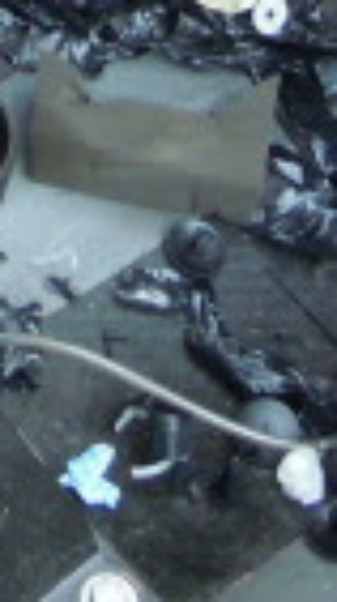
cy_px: -662
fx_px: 2757
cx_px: -290
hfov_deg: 6.8
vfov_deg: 11.1
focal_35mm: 173
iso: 160
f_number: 2.7
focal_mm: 5
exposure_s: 1/30
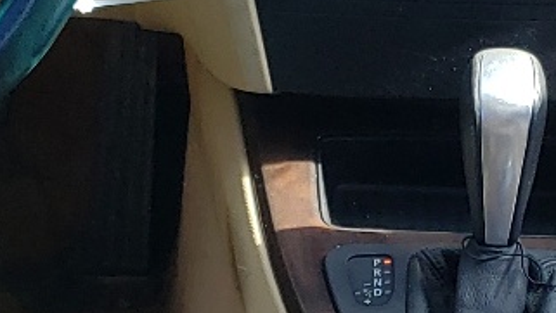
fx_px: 2080
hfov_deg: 15.1
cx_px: 494
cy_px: 417
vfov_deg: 8.5
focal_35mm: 141
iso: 50
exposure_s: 1/256
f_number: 1.5
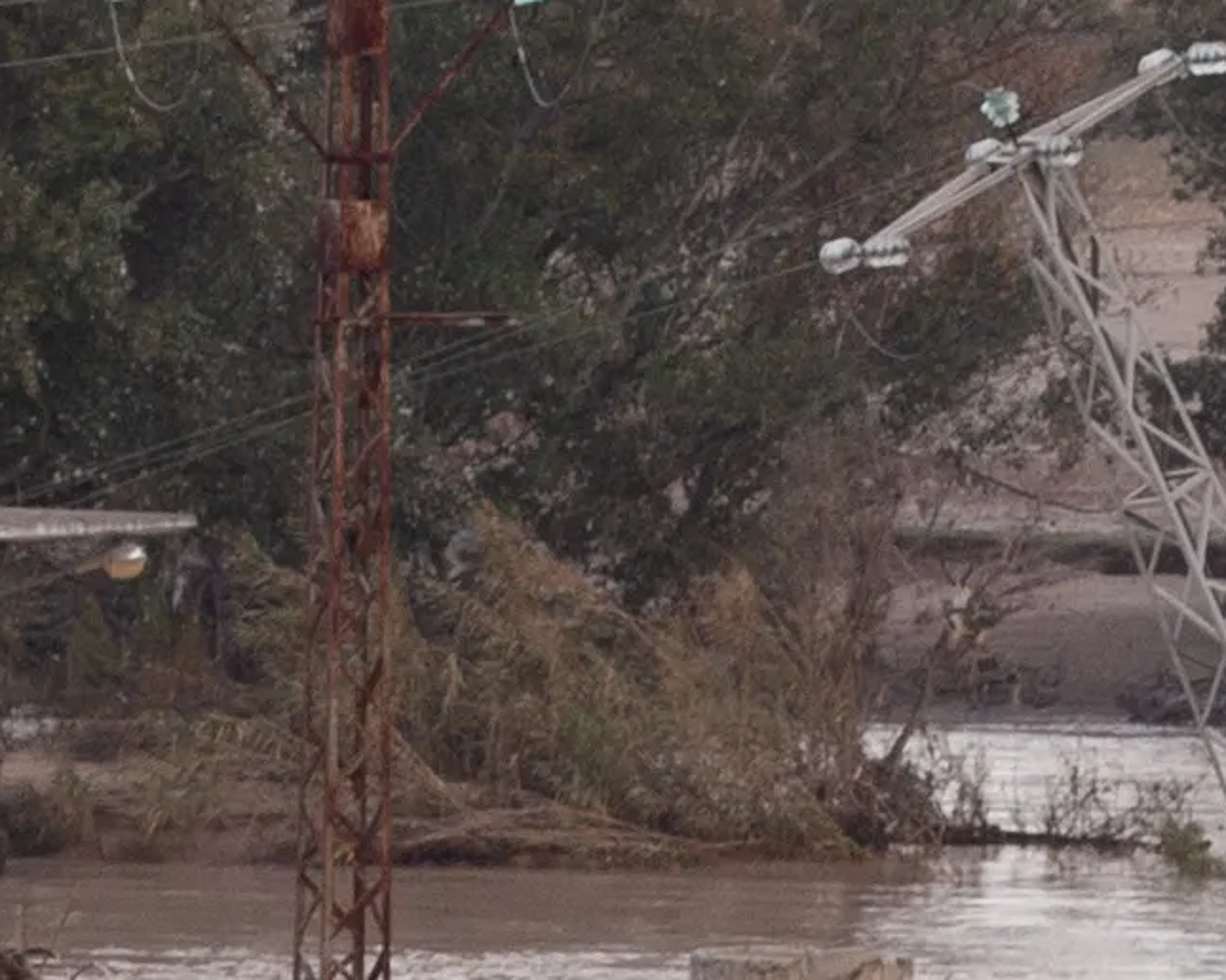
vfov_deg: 2.5
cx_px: -245
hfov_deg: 3.2
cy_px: 1345
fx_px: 22134
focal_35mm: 610
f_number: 5
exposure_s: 1/80
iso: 125
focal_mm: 50
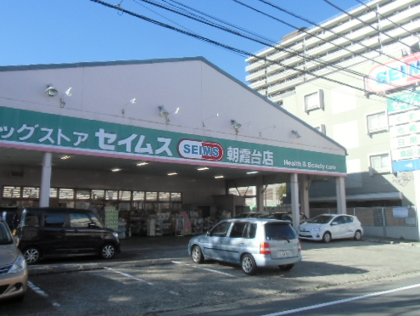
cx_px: 209
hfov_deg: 58.3
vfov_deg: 45.5
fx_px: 376
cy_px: 160
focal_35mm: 31
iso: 64
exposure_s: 1/400
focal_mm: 4.24
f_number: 3
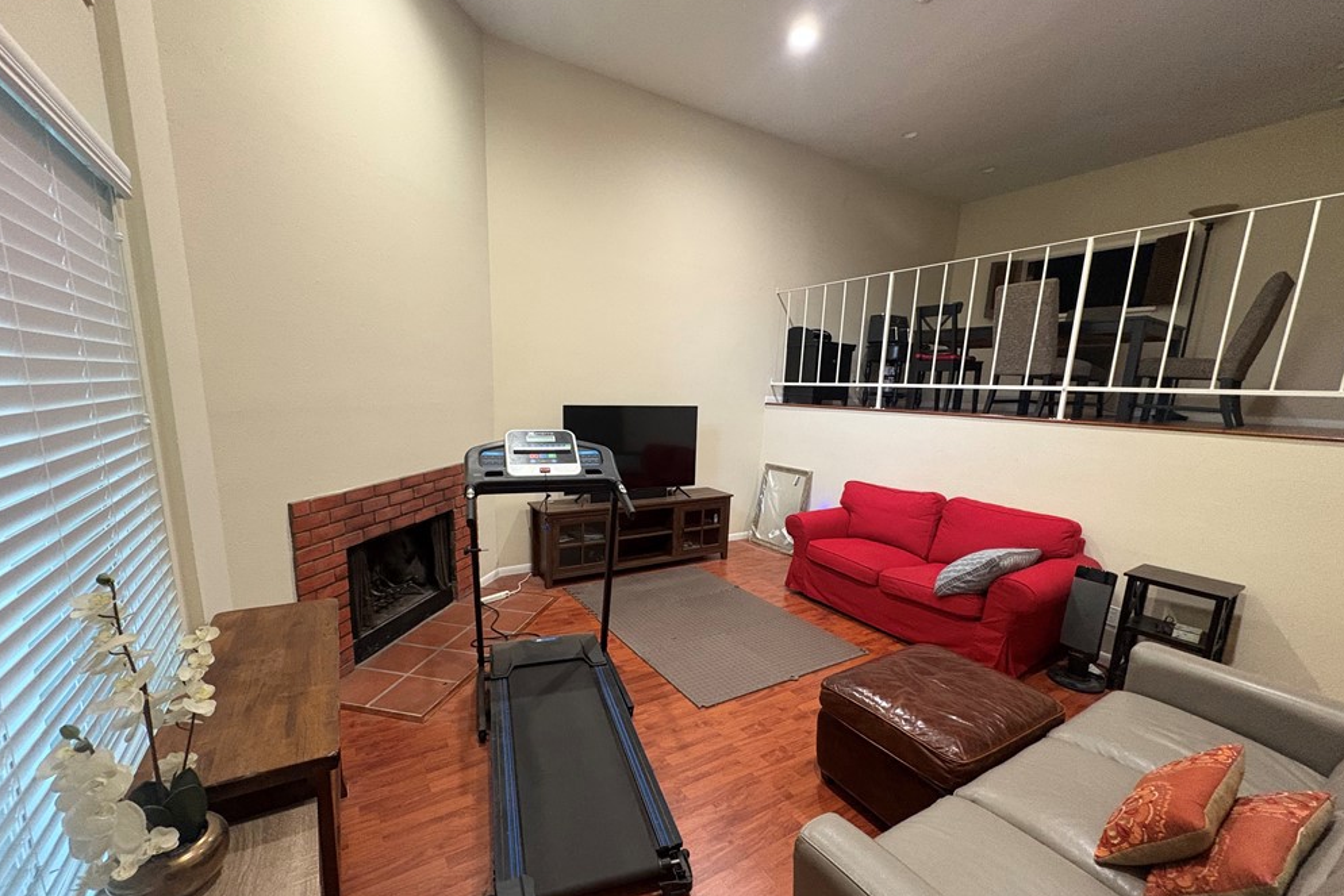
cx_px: 660
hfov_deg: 100.4
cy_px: 499
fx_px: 560
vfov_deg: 77.1
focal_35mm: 15
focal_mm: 2.22
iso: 640
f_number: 2.2
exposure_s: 1/60
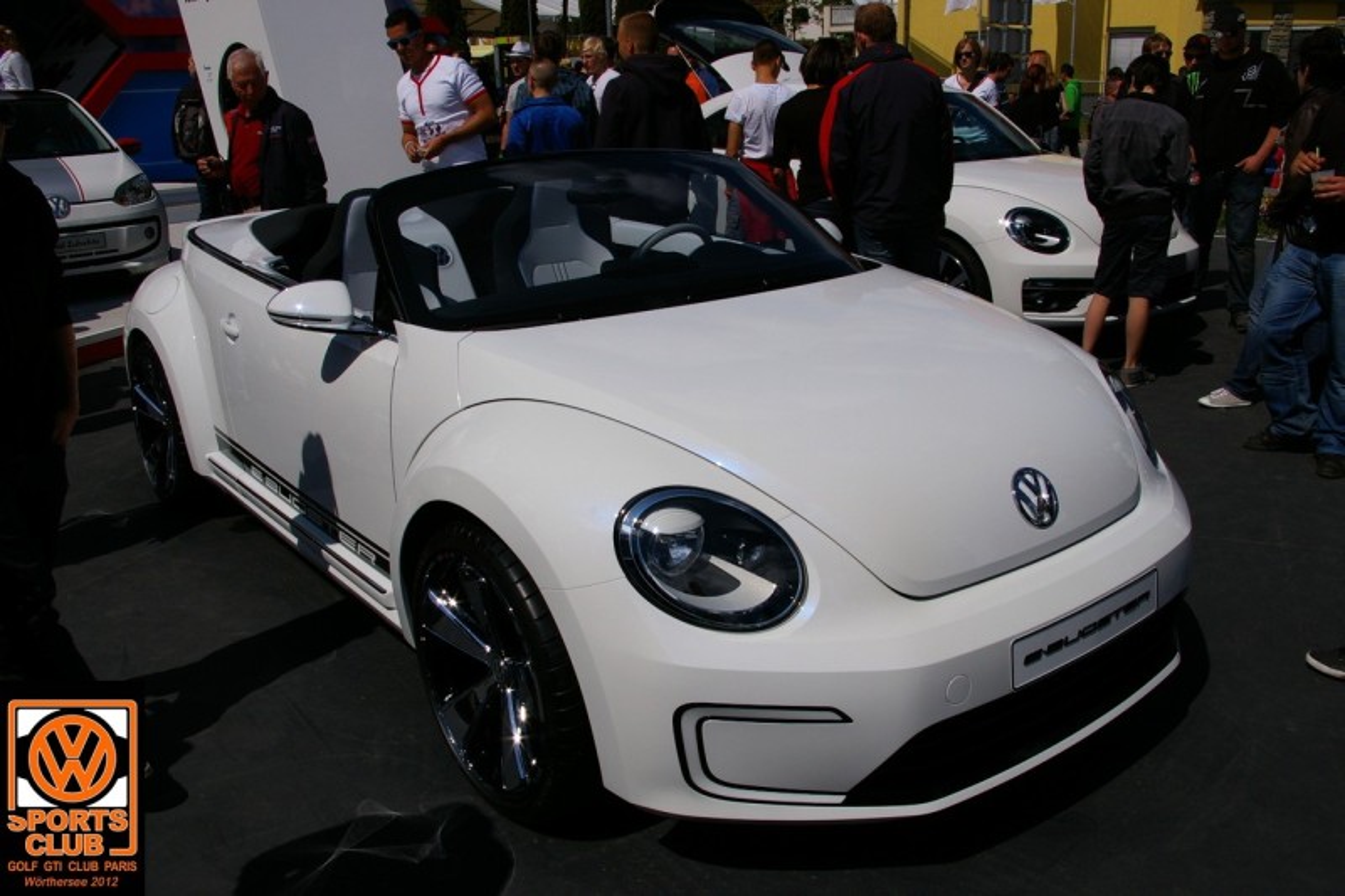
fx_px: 1121
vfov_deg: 43.6
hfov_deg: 61.9
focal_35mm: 30
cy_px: 448
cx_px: 672
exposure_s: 1/500
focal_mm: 20
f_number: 13
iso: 200
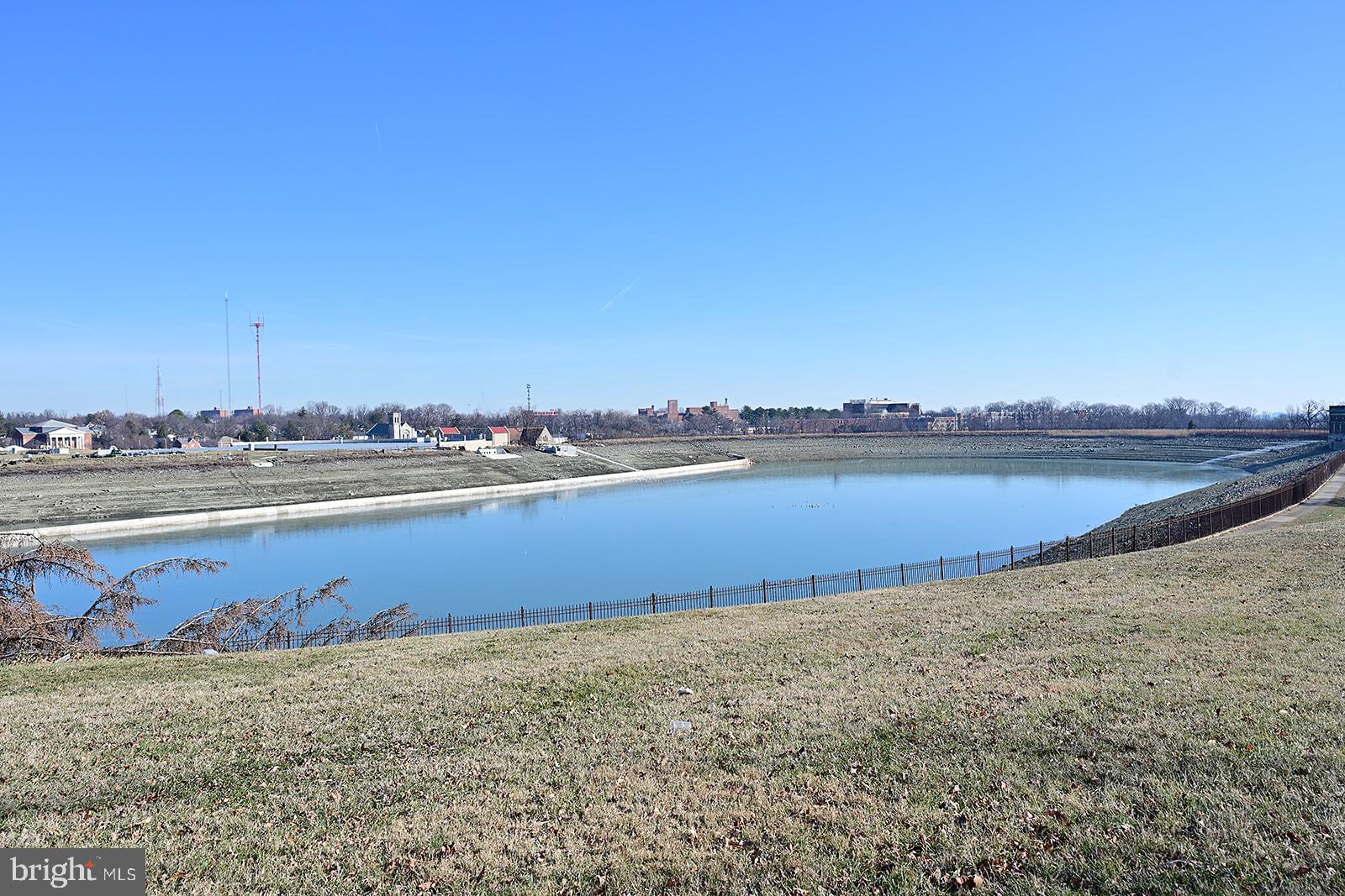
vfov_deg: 52.2
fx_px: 915
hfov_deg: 72.6
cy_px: 448
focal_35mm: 24
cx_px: 672
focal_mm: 24.5
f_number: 5
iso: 100
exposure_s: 1/500
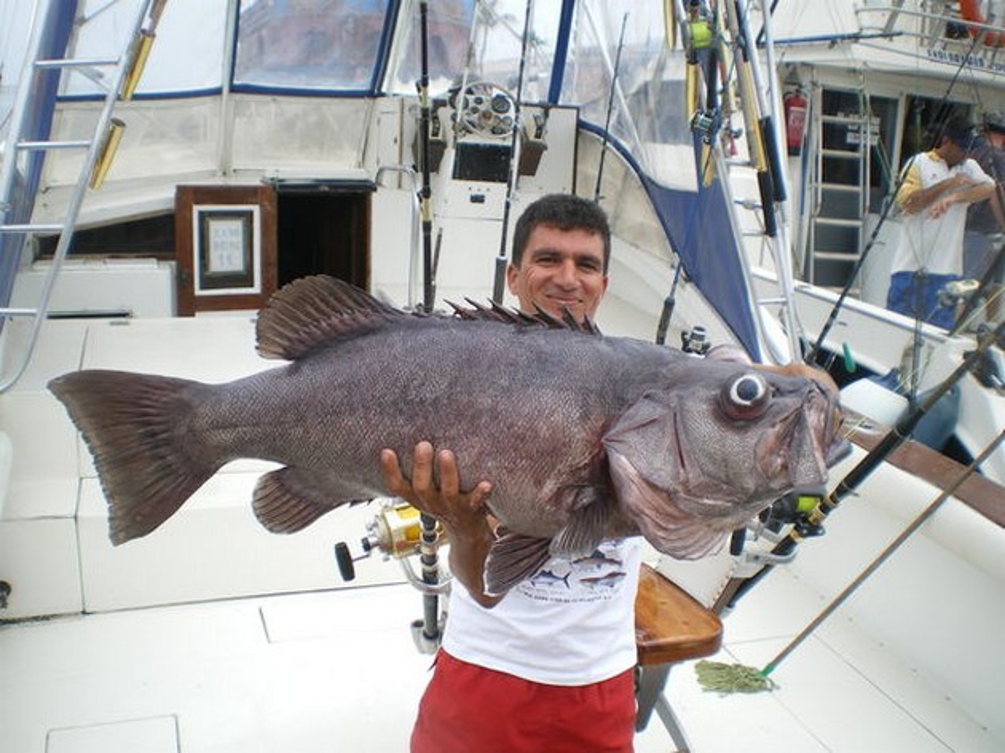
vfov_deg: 39.6
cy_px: 376
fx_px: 1045
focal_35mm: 36
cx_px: 502
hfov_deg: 51.4
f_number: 4.6
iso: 50
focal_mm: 6.3
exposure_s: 1/250
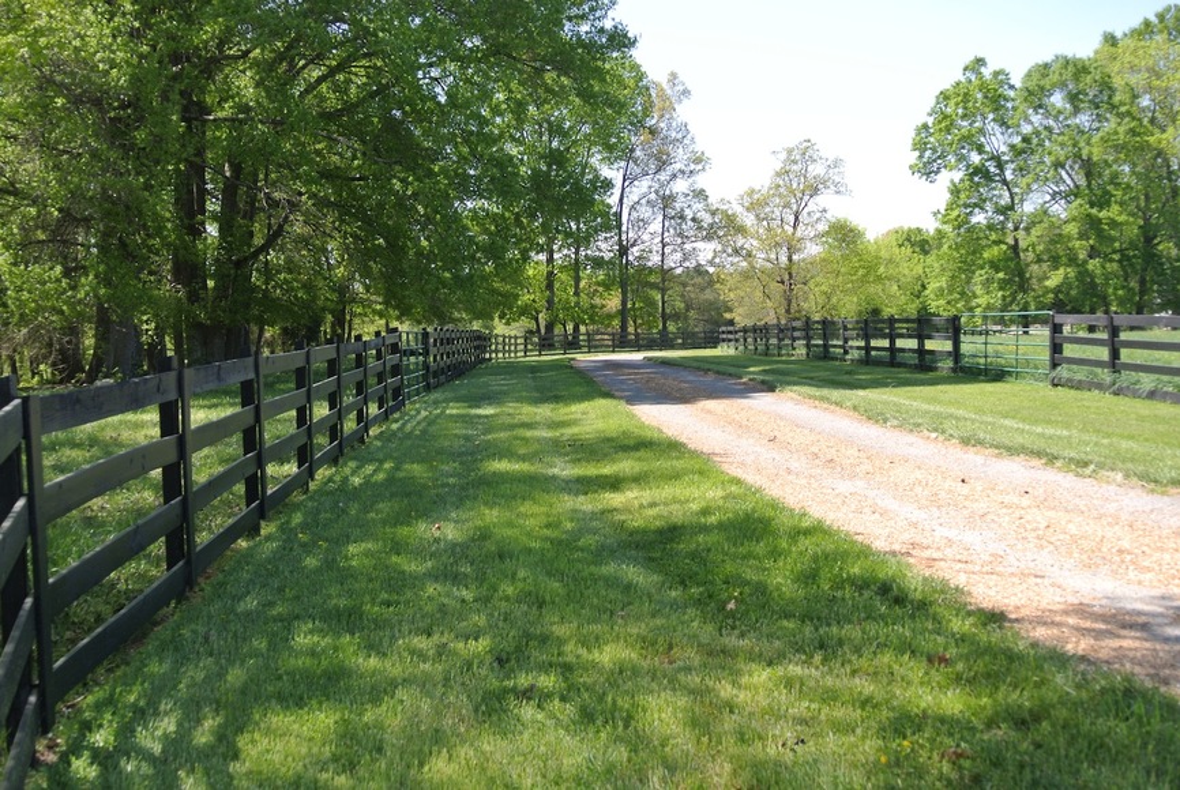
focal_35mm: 40
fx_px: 1313
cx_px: 590
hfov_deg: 48.4
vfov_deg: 33.5
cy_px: 395
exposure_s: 1/250
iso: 100
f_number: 4.5
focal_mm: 15.1
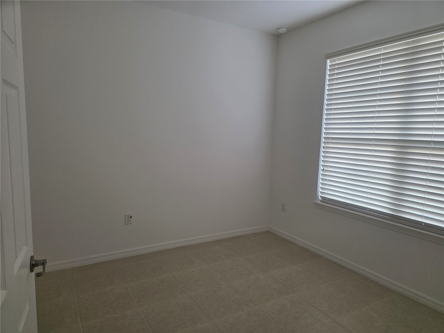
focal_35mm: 23
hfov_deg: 73.9
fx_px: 295
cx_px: 222
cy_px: 166
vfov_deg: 58.9
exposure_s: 1/120
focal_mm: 6.3
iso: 200
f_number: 1.7
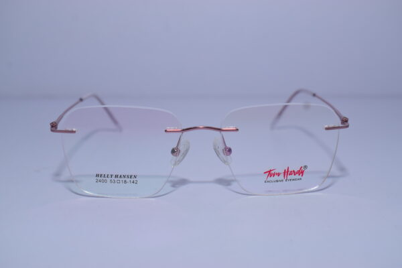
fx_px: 636
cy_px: 134
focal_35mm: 57
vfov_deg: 23.8
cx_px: 201
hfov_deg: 35.1
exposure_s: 1/100
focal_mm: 38
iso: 100
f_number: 7.1
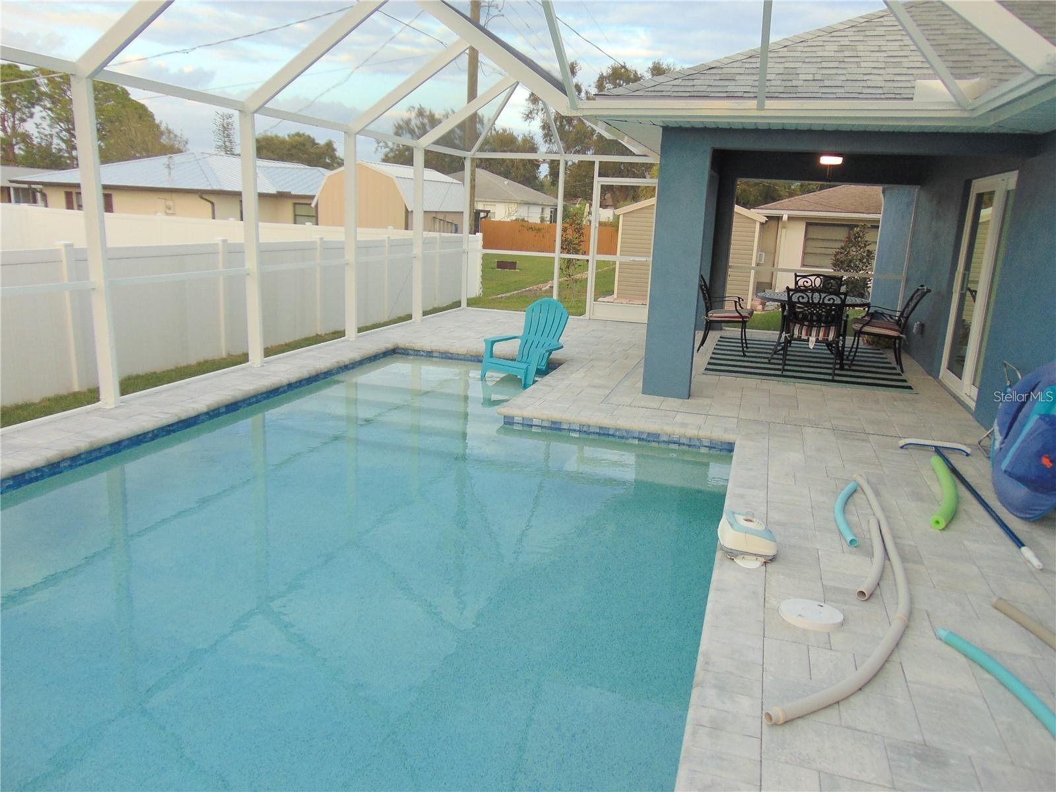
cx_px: 528
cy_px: 396
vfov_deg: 54.9
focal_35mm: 25
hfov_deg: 69.4
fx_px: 763
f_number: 3
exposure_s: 1/80
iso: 80
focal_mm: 4.5
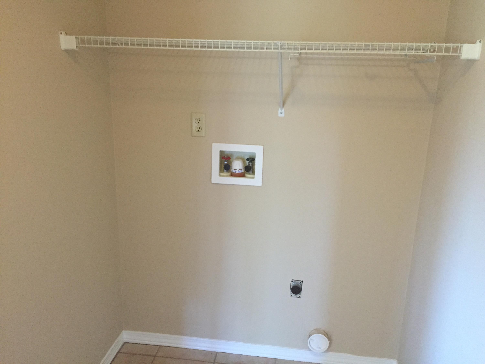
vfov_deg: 48.2
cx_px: 242
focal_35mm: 29
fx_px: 406
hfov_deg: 61.7
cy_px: 182
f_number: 2.2
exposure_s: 1/20
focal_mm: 4.15
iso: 250
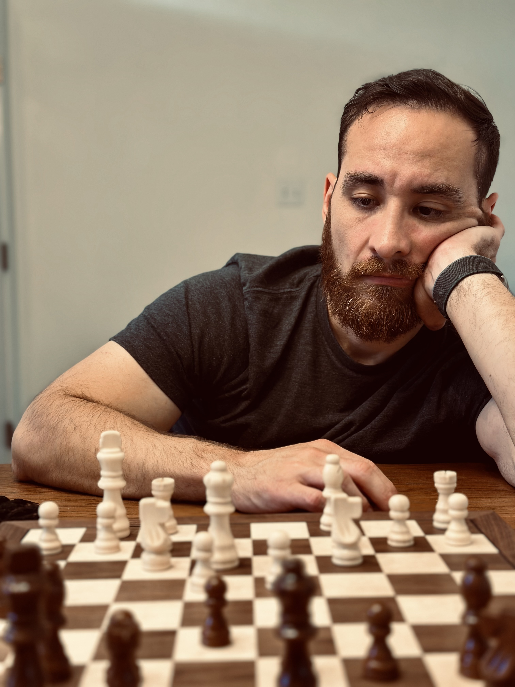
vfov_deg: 39.7
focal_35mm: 48
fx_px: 952
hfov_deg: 30.3
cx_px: 258
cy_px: 344
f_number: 1.78
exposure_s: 1/60
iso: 200
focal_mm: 6.86
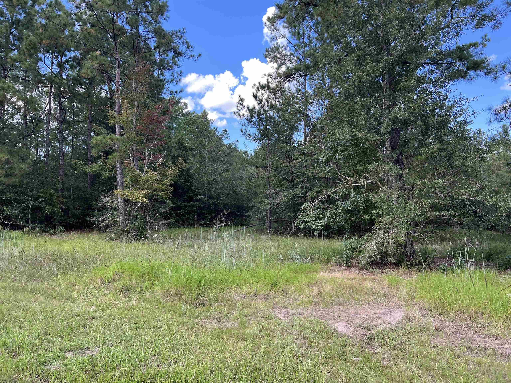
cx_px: 256
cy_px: 192
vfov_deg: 53.1
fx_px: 384
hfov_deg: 67.3
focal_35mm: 26
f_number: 1.5
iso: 50
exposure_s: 1/482
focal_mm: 5.7
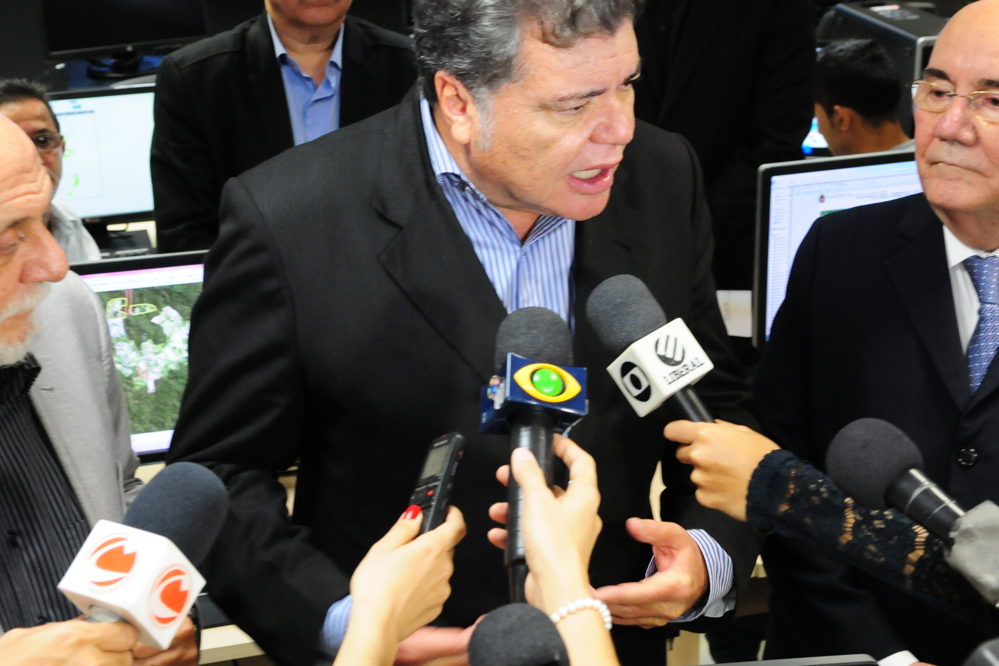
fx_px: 2969
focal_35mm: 107
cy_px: 249
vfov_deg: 12.8
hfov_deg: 19.1
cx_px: 467
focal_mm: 50
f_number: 4
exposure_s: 1/60
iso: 1600
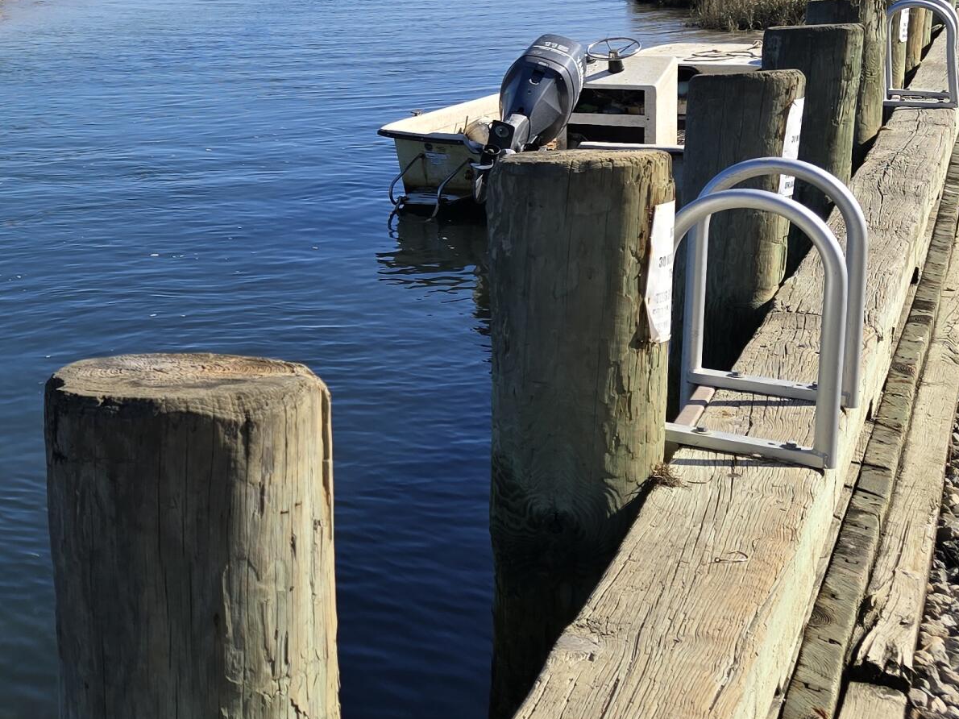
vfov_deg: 24.6
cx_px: -197
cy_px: 100
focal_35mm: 58
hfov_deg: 28.7
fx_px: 1607
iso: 12
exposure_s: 1/779
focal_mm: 6.3
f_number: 1.7
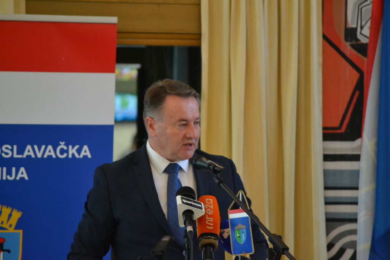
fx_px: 3250
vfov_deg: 4.6
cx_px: 195
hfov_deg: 6.9
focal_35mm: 300
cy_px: 130
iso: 3200
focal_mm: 200
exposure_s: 1/100
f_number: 5.6
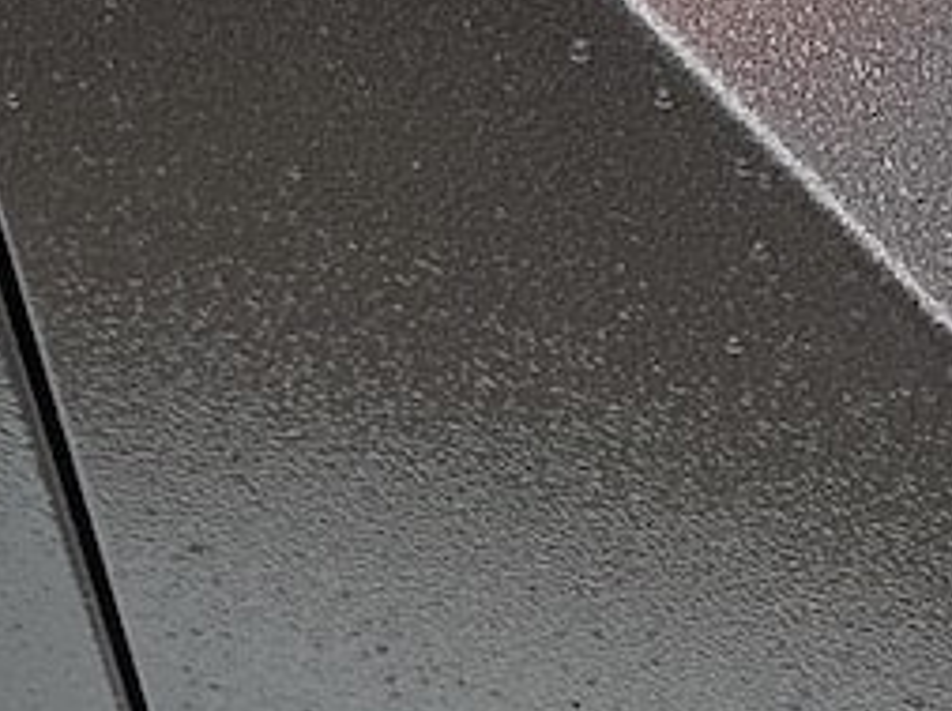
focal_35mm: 133
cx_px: 1708
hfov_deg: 13.4
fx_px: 3653
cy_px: -143
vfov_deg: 10.9
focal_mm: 3.99
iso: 32
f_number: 1.8
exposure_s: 1/121
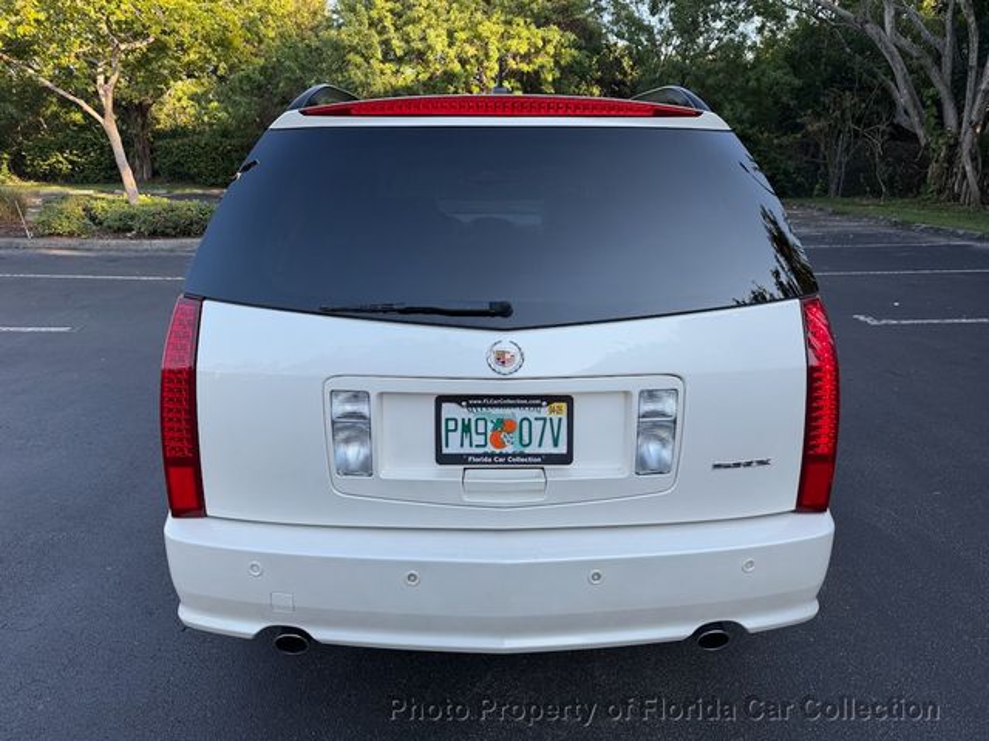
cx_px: 494
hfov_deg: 71.6
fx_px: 686
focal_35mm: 24
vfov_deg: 56.8
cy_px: 370
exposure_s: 1/708
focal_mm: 6.76
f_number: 1.78
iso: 80
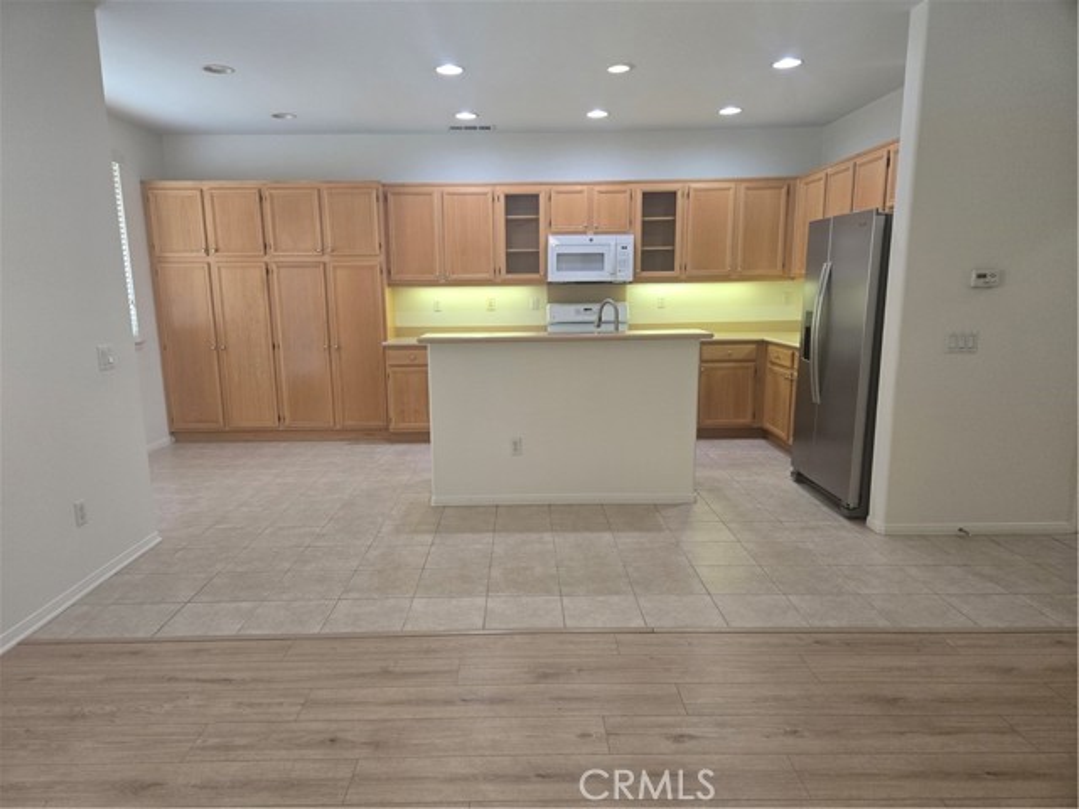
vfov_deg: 58.9
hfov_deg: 73.9
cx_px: 540
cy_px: 404
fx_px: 717
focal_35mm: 23
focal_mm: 5.4
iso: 200
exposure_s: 1/120
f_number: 1.8
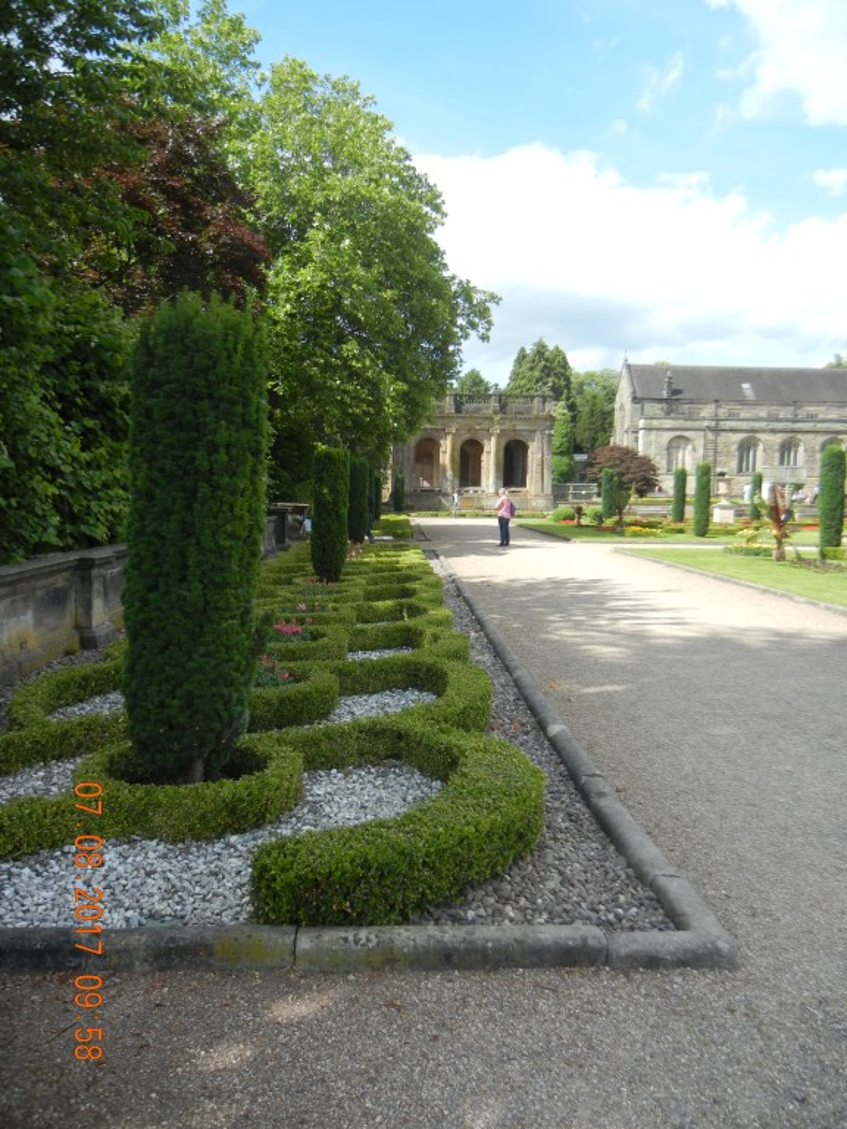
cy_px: 564
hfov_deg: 46.8
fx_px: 979
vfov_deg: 60.0
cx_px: 424
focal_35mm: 30
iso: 160
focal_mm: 5.4
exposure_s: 1/668
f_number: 3.5
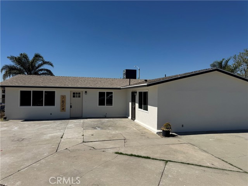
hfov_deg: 71.6
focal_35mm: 24
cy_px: 93
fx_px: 172
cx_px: 124
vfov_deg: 56.8
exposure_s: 1/10417
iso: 80
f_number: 1.78
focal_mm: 6.76
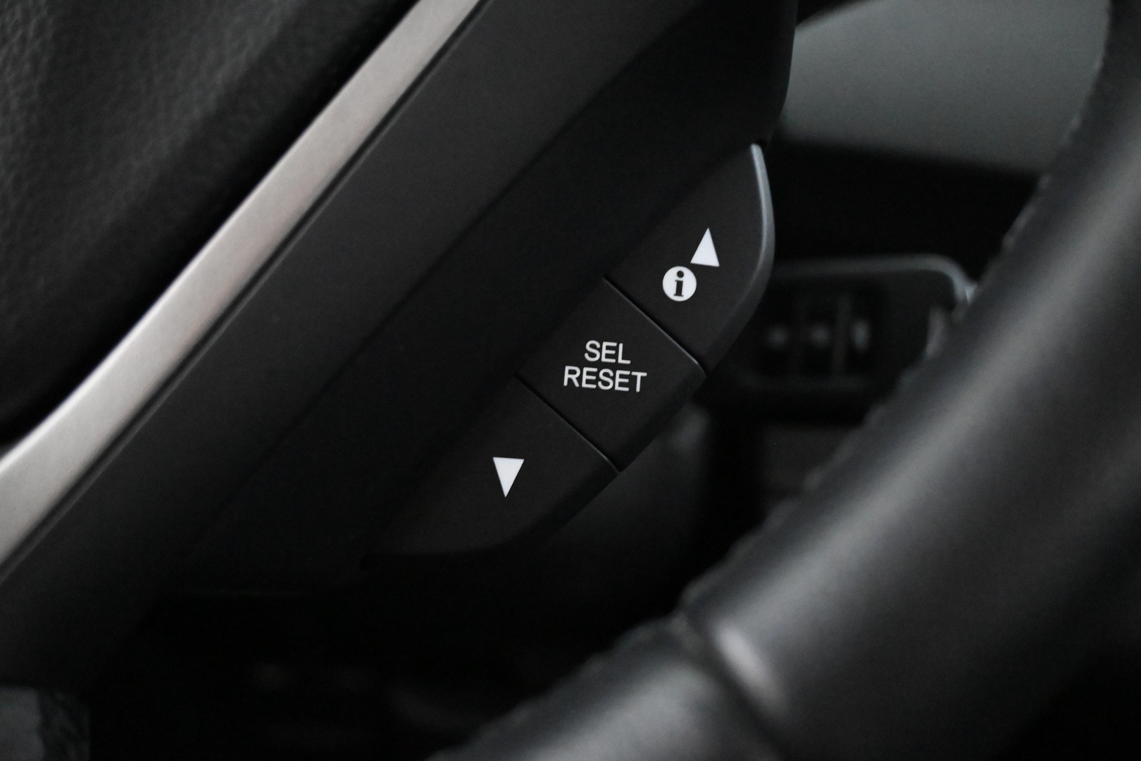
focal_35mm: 37
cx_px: 570
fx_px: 1165
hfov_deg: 52.2
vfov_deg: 36.2
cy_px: 380
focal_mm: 24.5
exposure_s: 1/40
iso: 14400
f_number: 4.2
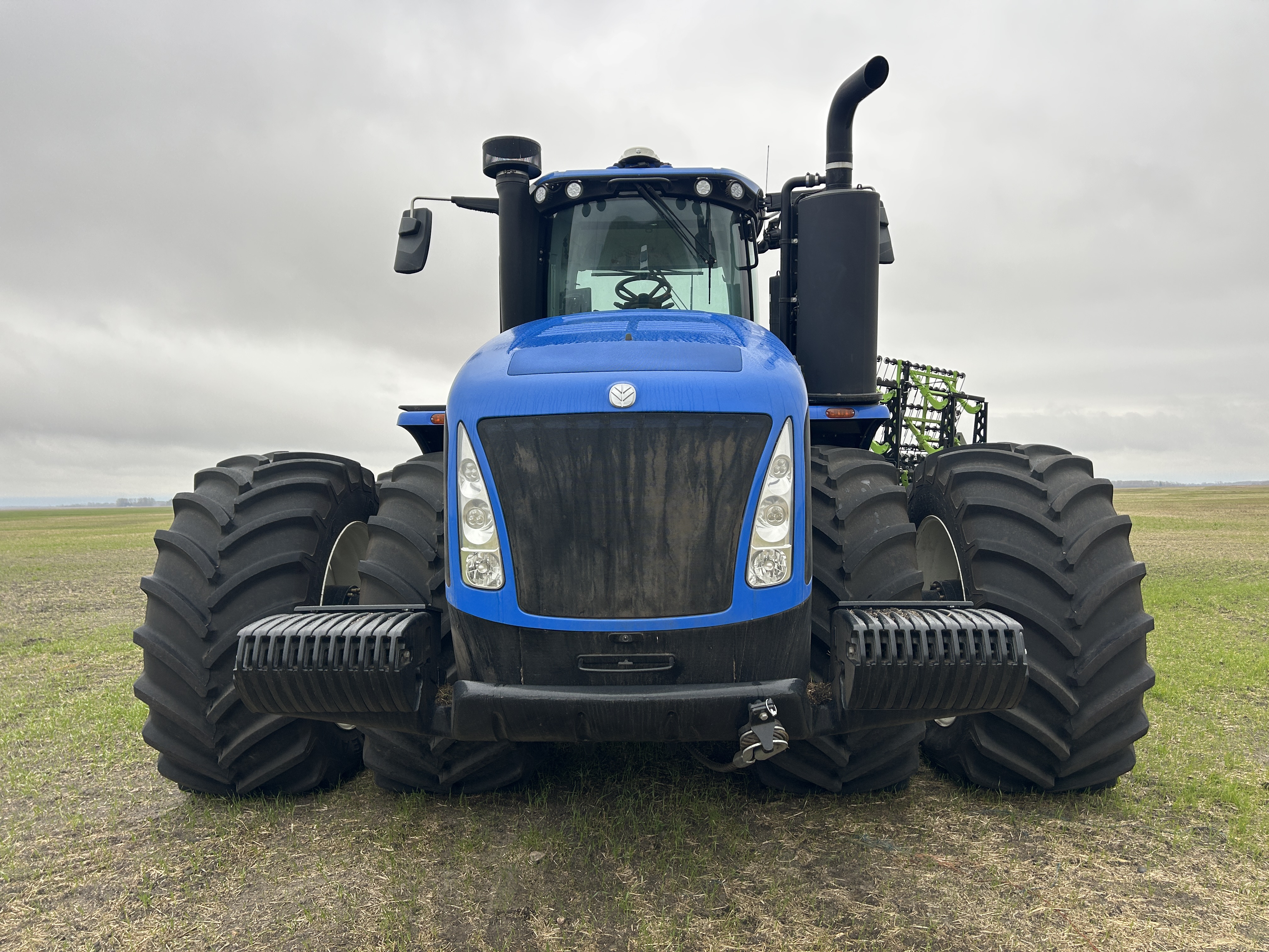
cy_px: 476
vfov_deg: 53.1
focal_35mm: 26
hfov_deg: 67.3
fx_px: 953
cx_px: 634
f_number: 1.5
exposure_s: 1/162
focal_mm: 5.7
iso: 40
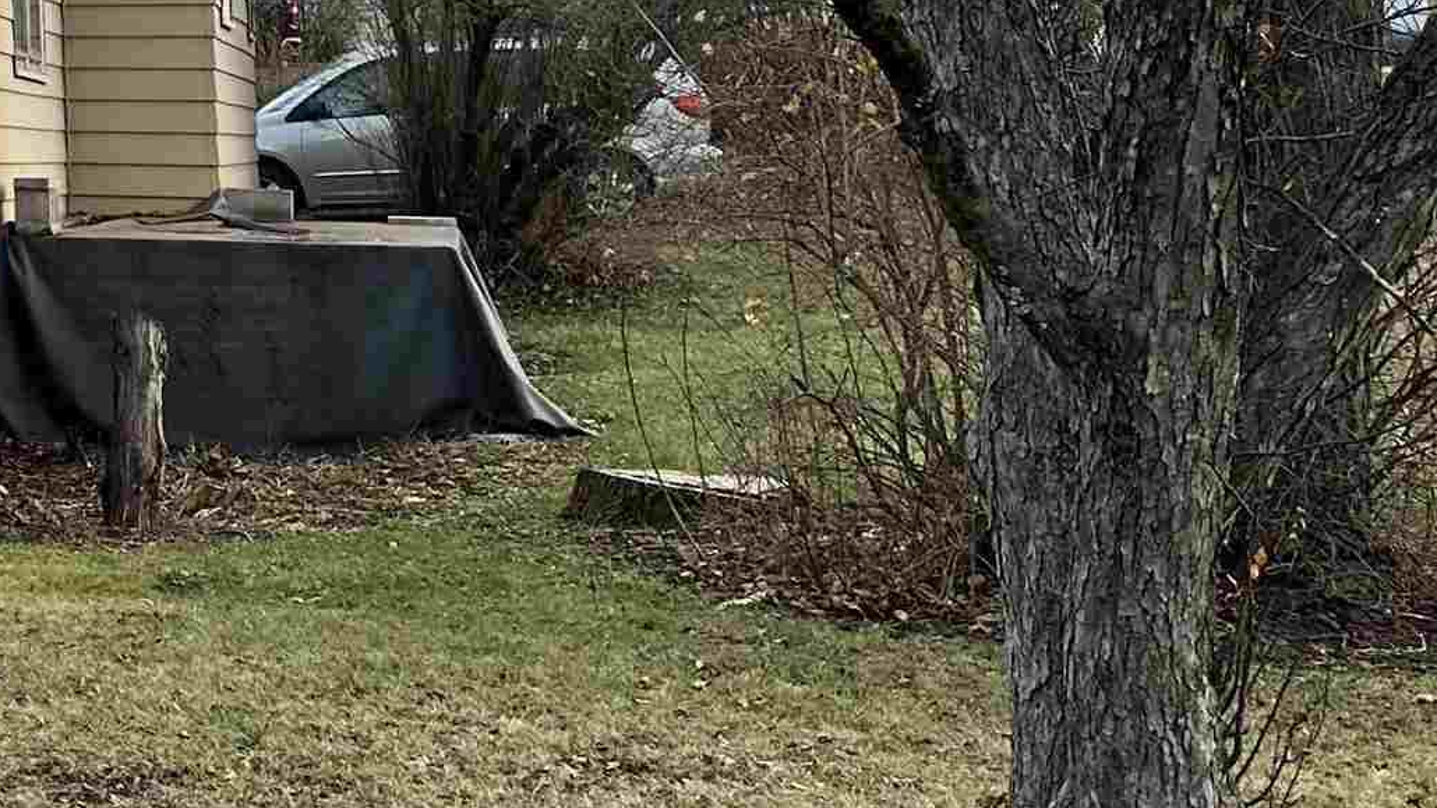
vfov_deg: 14.7
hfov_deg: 23.4
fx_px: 2972
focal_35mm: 78
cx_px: -527
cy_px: -272
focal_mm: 6.86
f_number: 1.78
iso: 64
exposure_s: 1/153
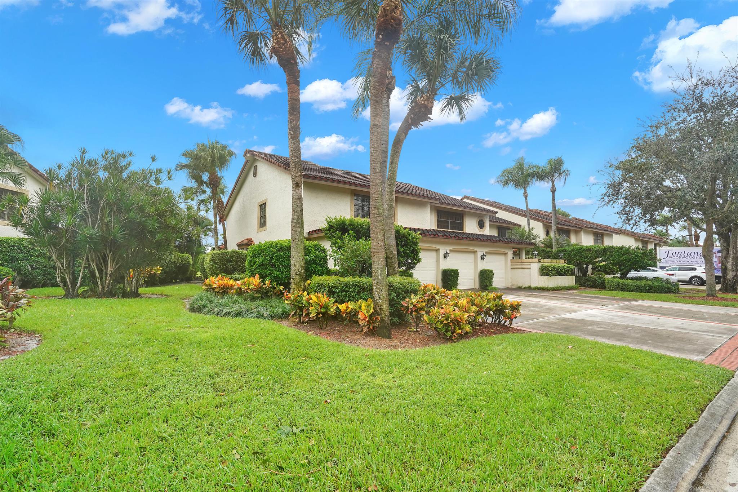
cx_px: 369
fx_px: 328
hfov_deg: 96.7
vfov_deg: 73.7
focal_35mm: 16
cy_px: 246
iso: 1600
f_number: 13
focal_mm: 16
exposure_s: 1/400
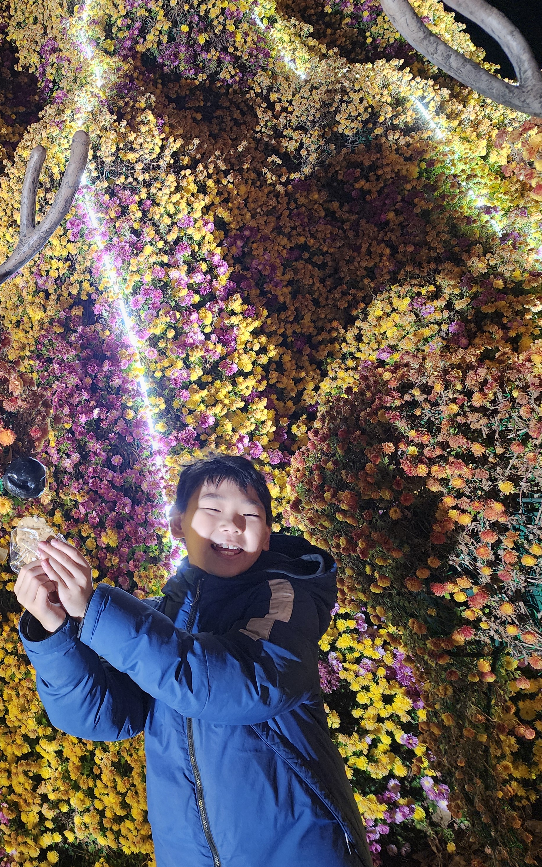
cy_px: 439
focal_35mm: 33
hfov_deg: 36.3
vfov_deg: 58.1
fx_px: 780
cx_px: 68
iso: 500
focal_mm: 6.4
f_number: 1.8
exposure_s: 1/40
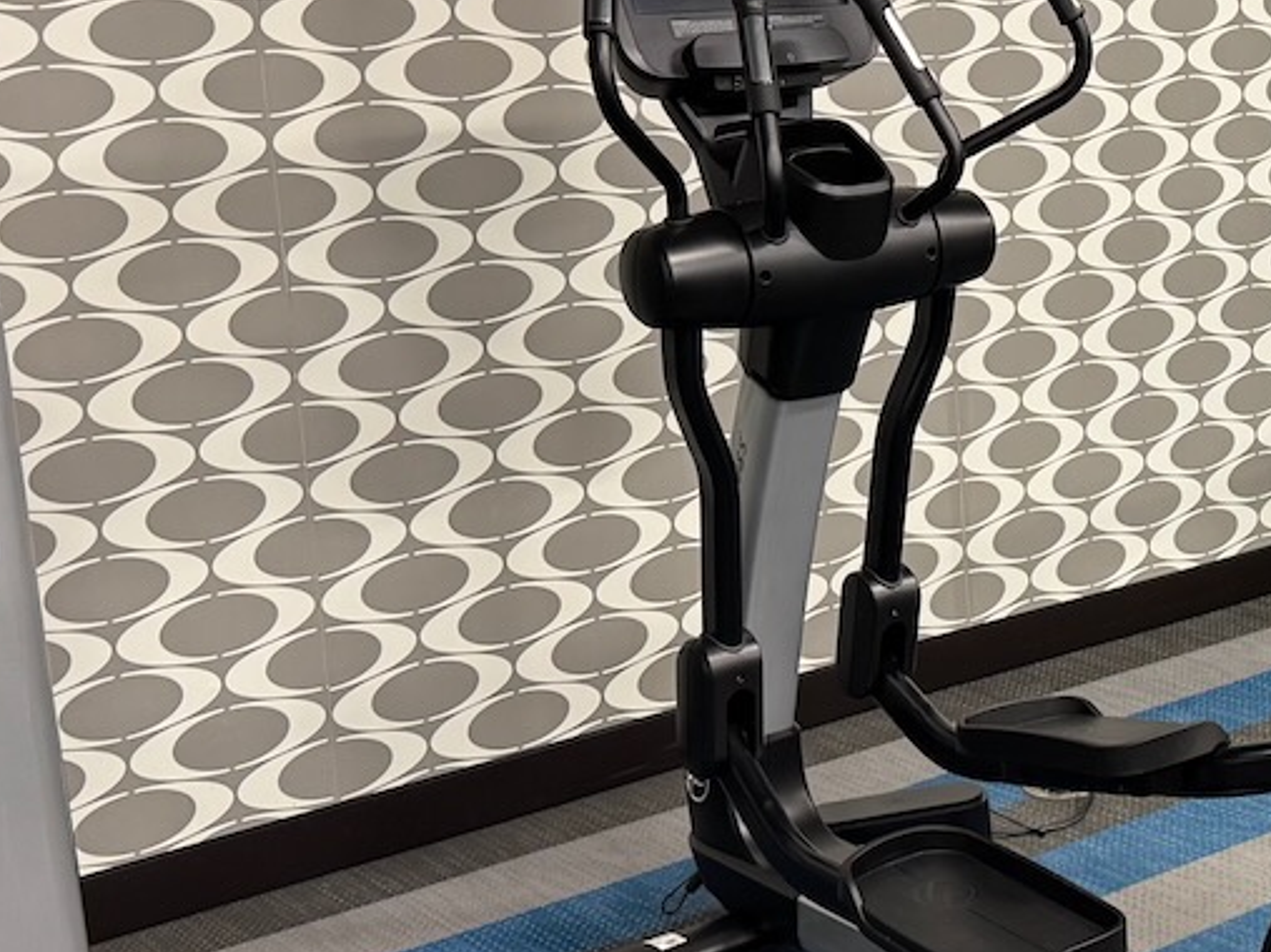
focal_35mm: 71
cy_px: 367
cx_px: 1319
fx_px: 2606
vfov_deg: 20.7
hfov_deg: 25.8
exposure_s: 1/60
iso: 160
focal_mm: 6.76
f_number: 1.78
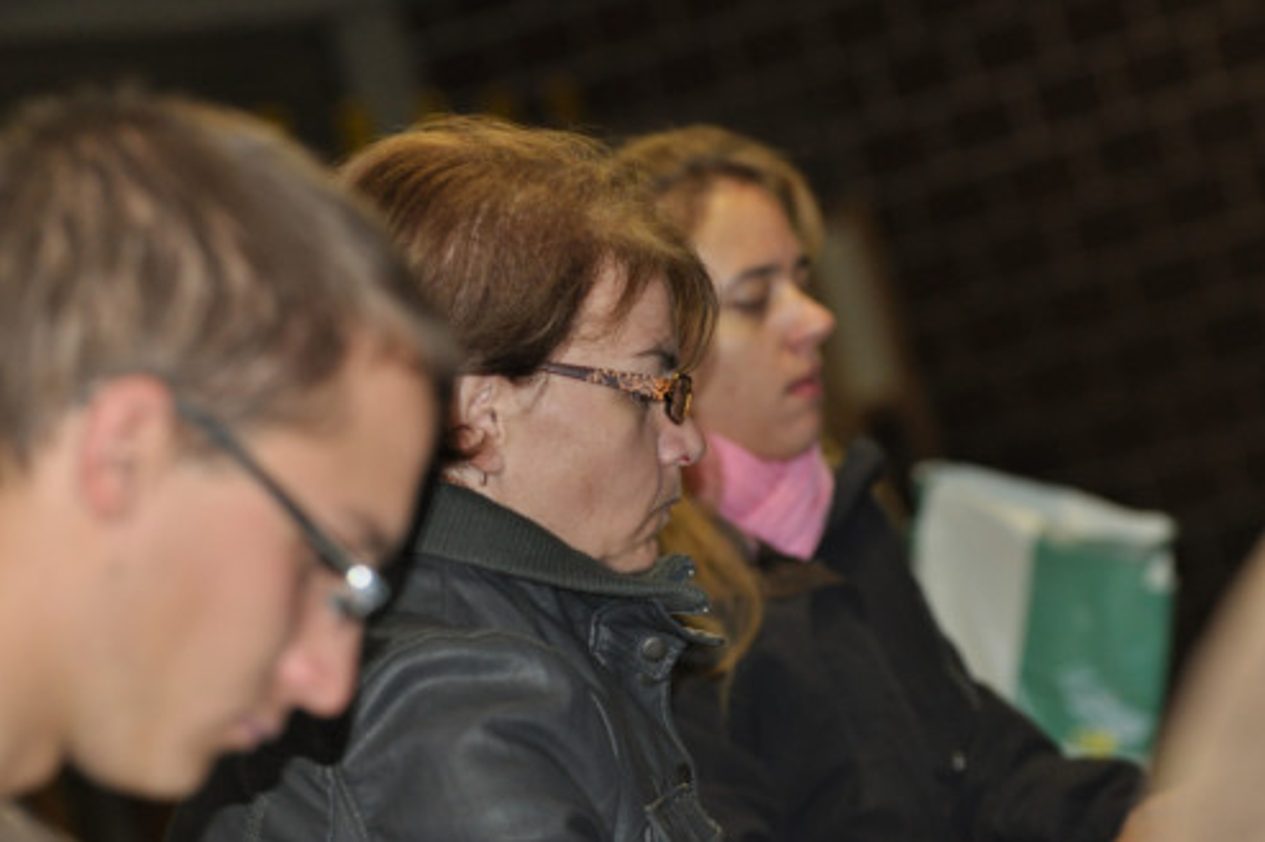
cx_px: 638
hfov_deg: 11.1
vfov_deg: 7.4
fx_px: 6498
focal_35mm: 185
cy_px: 422
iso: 800
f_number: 4.8
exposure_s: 1/60
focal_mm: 122
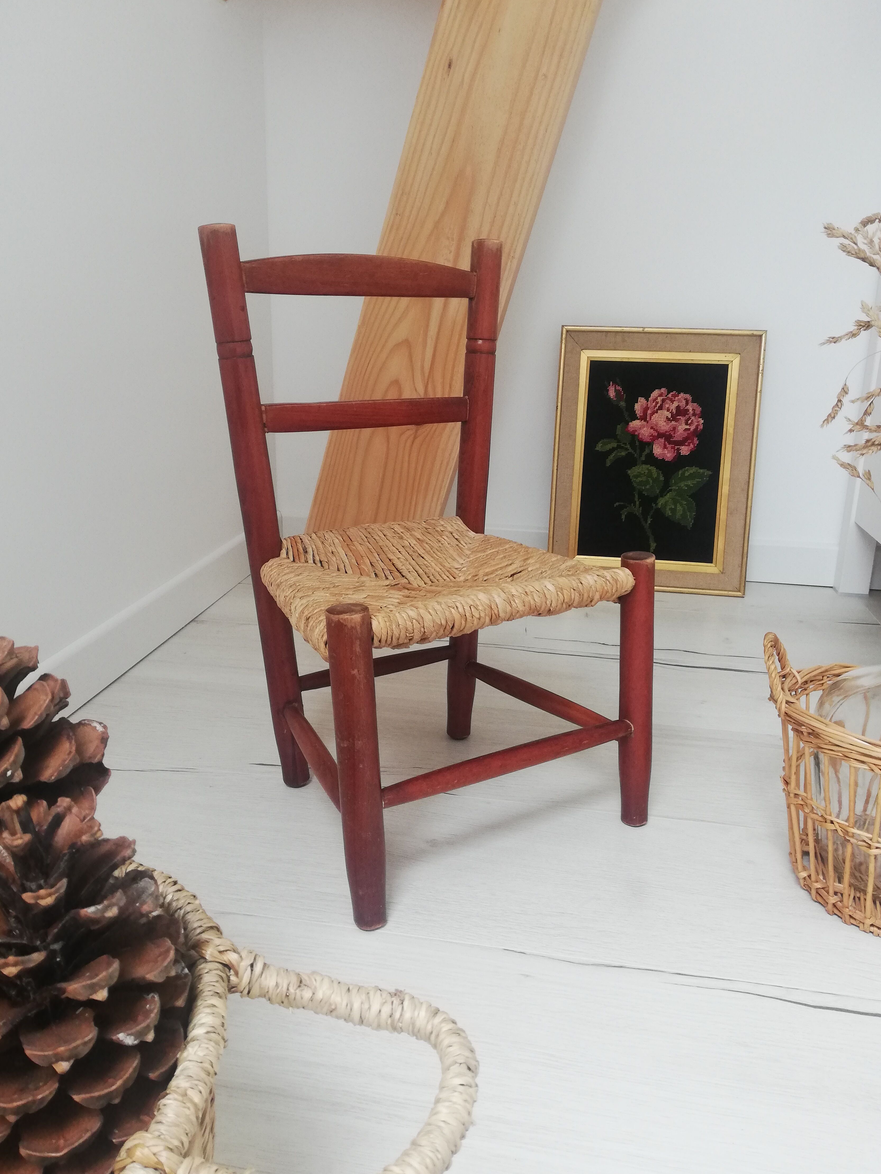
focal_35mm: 27
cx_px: 428
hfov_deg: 51.3
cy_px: 566
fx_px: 916
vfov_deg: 65.3
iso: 125
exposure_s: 1/60
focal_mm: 3.81
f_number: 2.2
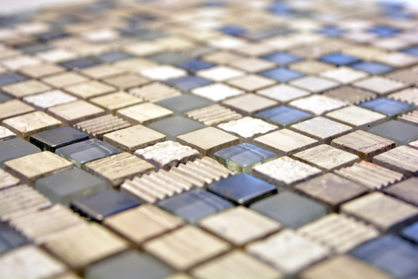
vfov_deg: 18.9
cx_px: 209
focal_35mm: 72
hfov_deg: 28.1
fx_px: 836
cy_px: 140
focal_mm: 48
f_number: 5.3
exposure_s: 1/13
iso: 160
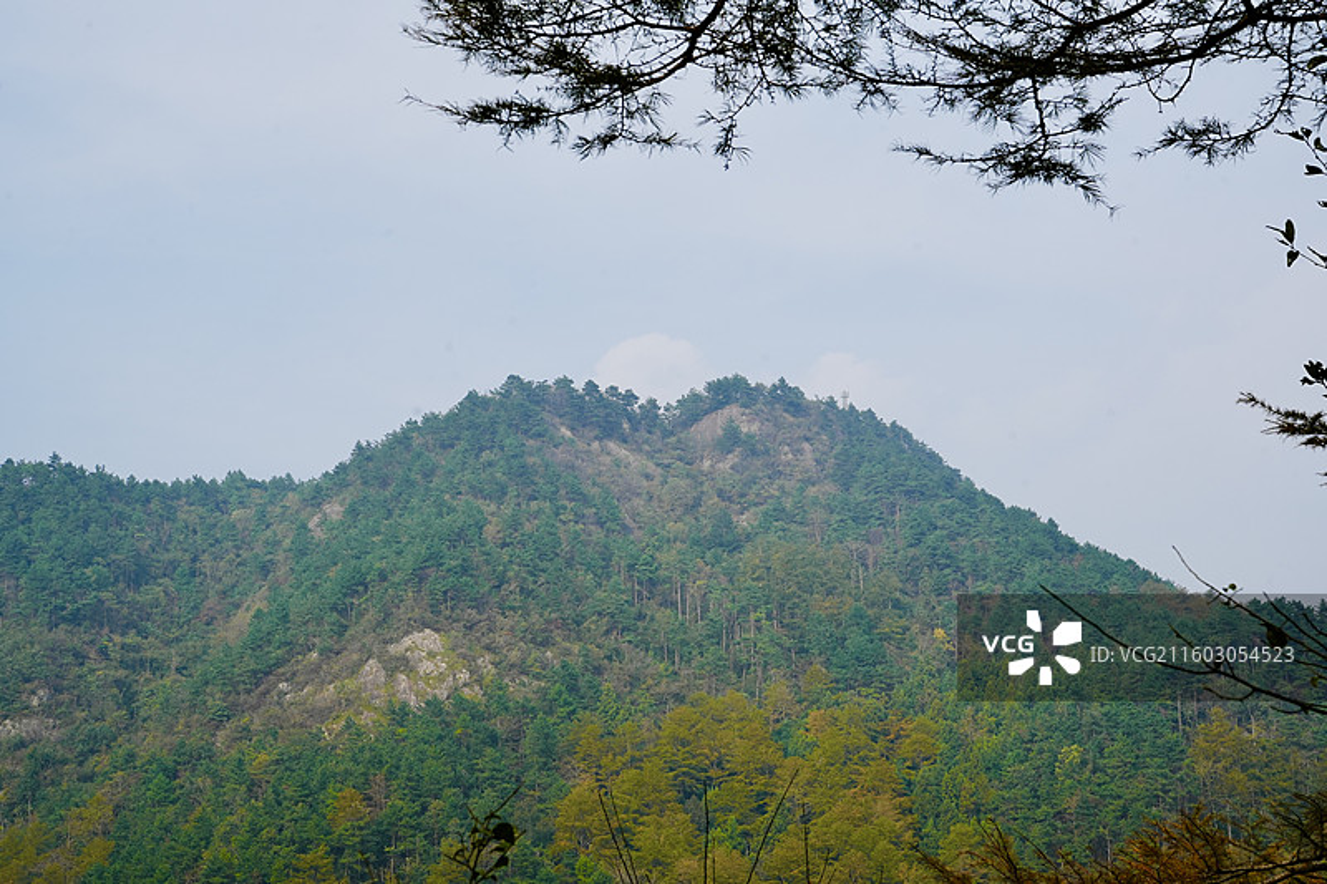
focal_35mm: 63
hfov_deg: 31.9
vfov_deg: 21.6
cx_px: 664
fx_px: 2322
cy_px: 442
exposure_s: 1/400
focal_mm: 63
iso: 320
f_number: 13
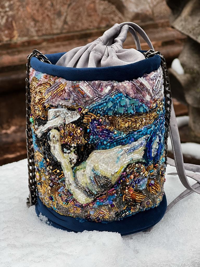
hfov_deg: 19.1
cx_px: 100
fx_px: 593
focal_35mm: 77
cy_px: 134
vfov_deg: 25.3
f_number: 2.8
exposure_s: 1/121
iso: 40
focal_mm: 9
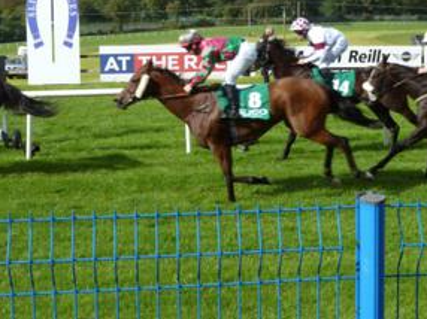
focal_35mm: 77
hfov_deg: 25.3
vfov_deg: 19.0
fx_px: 949
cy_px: 100
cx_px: 272
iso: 80
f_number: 4.5
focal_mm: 9.1
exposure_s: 1/500
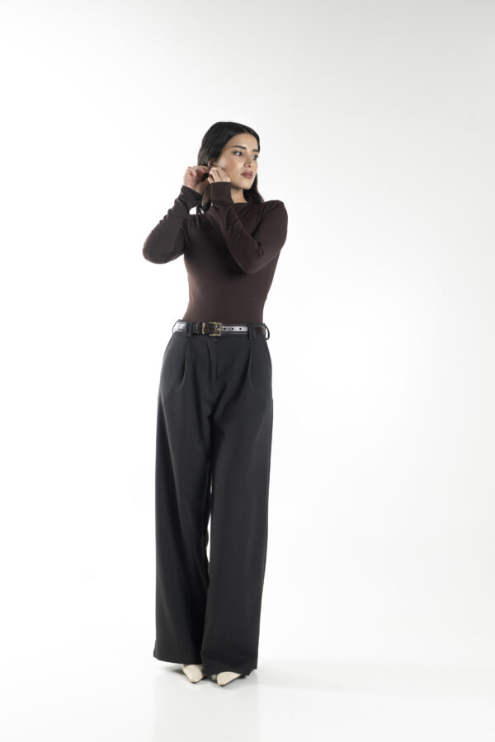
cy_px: 371
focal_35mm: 36
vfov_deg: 53.1
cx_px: 248
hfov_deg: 36.9
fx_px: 742
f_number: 4.5
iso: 80
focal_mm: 24
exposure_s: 1/200
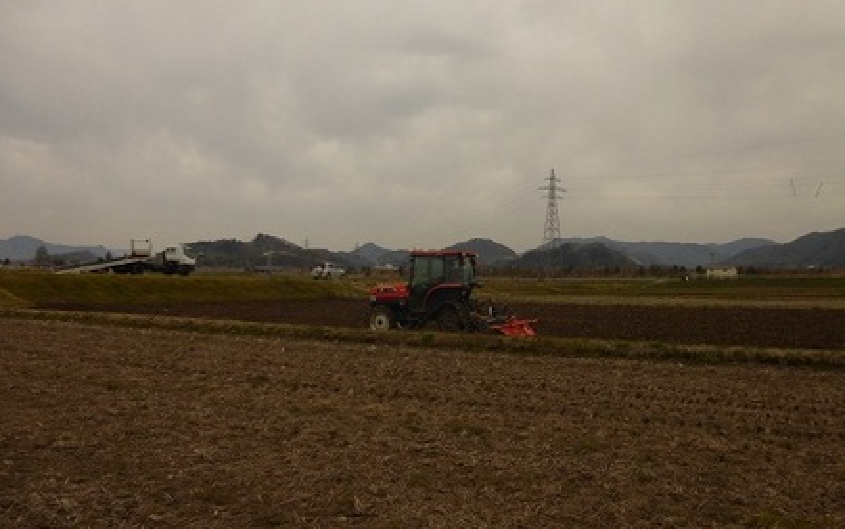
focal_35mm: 27
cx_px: 422
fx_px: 622
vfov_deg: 46.1
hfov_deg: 68.4
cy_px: 275
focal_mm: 4.5
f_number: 3.1
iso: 100
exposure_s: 1/640
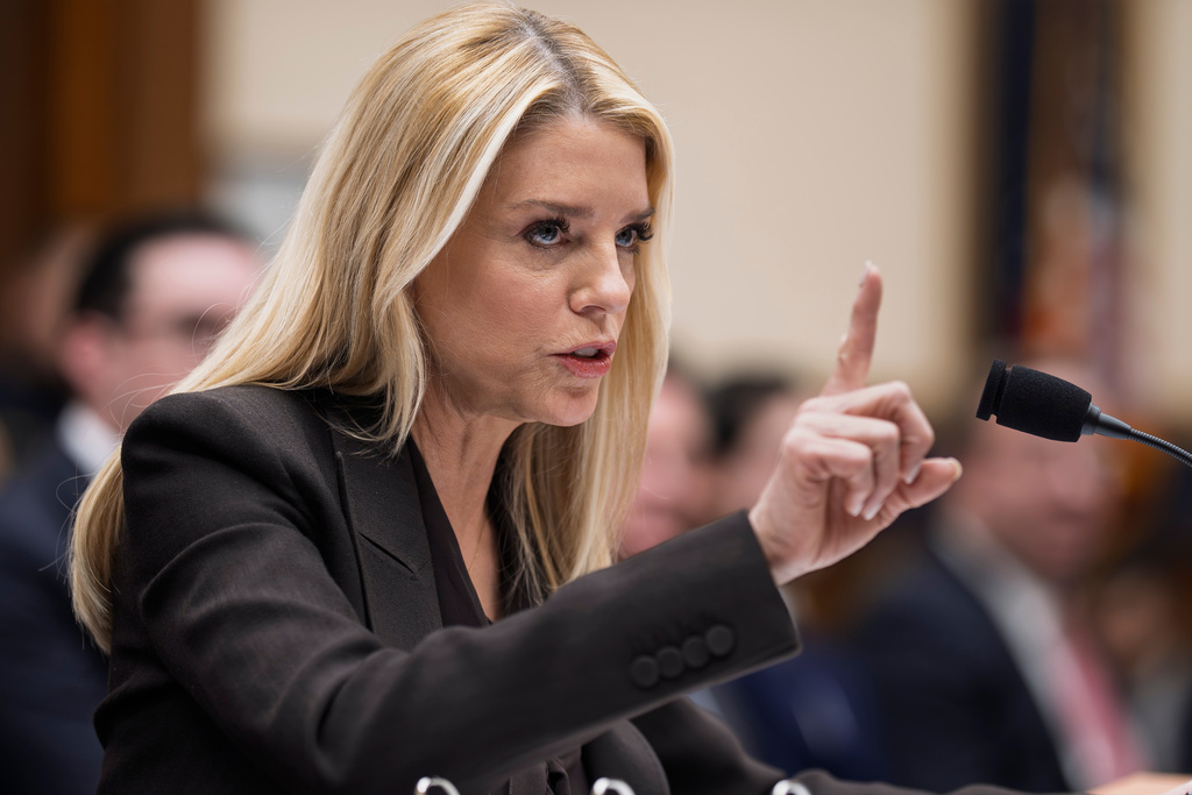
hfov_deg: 10.2
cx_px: 596
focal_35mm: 202
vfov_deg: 6.8
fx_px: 6689
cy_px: 398
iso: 640
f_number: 2
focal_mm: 135
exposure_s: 1/500
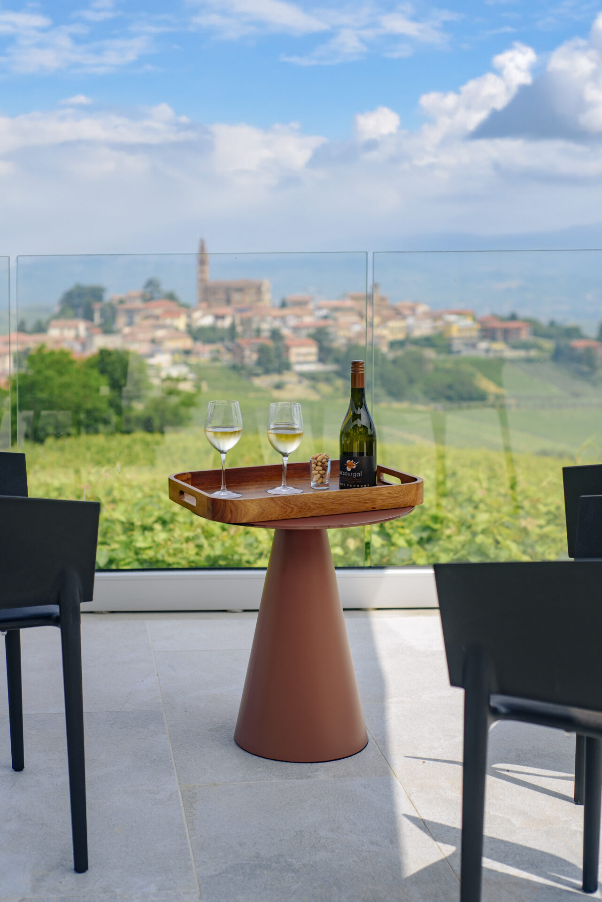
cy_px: 451
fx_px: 1253
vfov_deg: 39.6
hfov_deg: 27.0
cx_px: 301
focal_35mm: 50
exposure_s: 1/1000
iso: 100
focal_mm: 50
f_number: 3.2
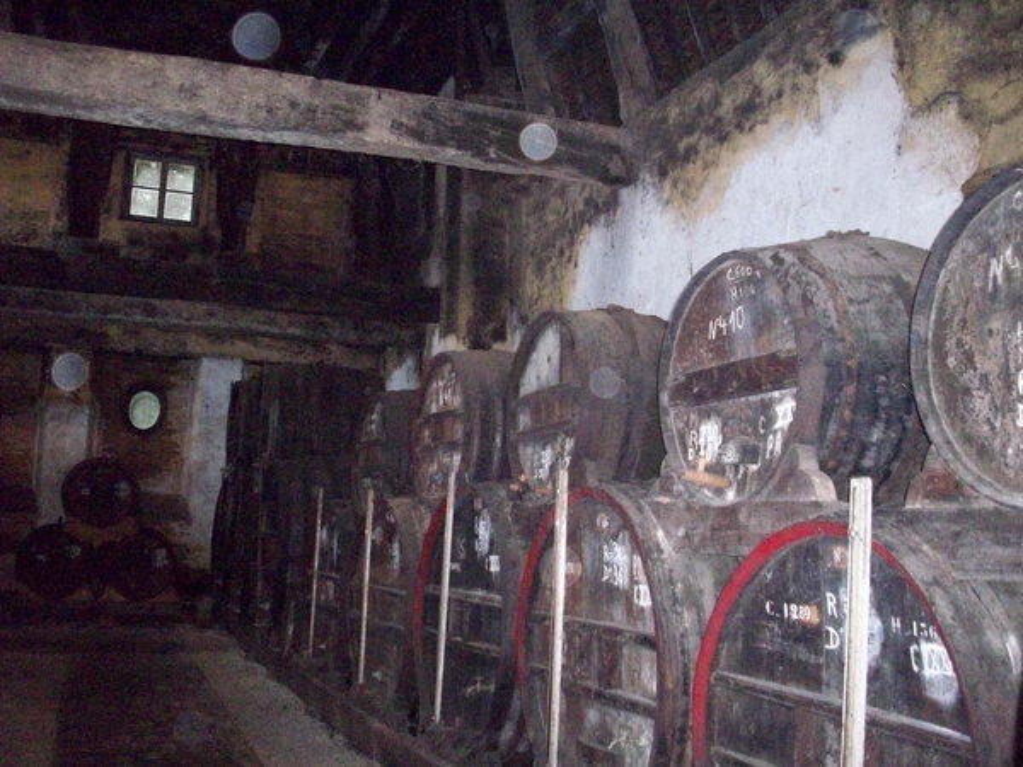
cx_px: 512
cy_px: 384
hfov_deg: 50.1
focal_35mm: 37
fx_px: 1093
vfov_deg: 38.7
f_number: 2.8
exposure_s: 1/45
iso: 800
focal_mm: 6.2
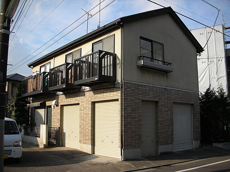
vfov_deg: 40.7
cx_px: 115
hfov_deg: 52.6
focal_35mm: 35
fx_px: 233
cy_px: 86
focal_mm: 5.8
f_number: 3
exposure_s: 1/463
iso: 50
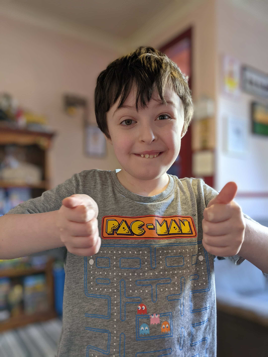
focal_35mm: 27
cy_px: 178
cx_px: 134
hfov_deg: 51.4
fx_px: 279
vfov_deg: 65.3
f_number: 1.73
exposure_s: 1/23.8
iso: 87
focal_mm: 4.38
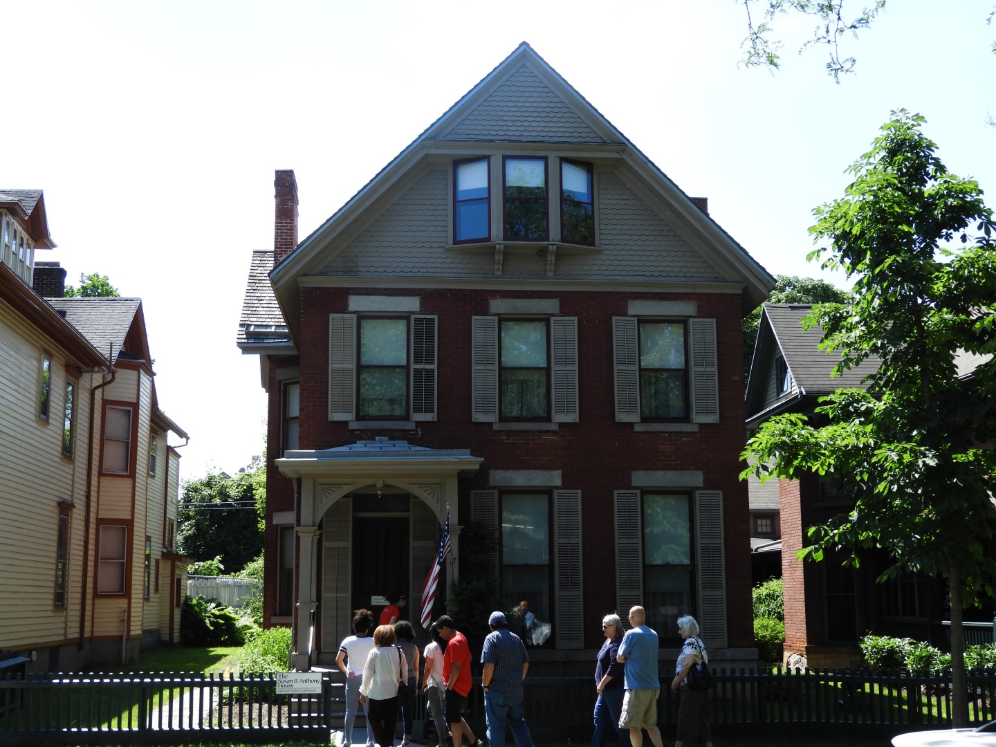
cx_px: 498
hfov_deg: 42.1
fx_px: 1295
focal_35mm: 45
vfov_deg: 32.2
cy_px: 374
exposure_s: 1/400
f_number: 4
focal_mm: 8.1
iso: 100
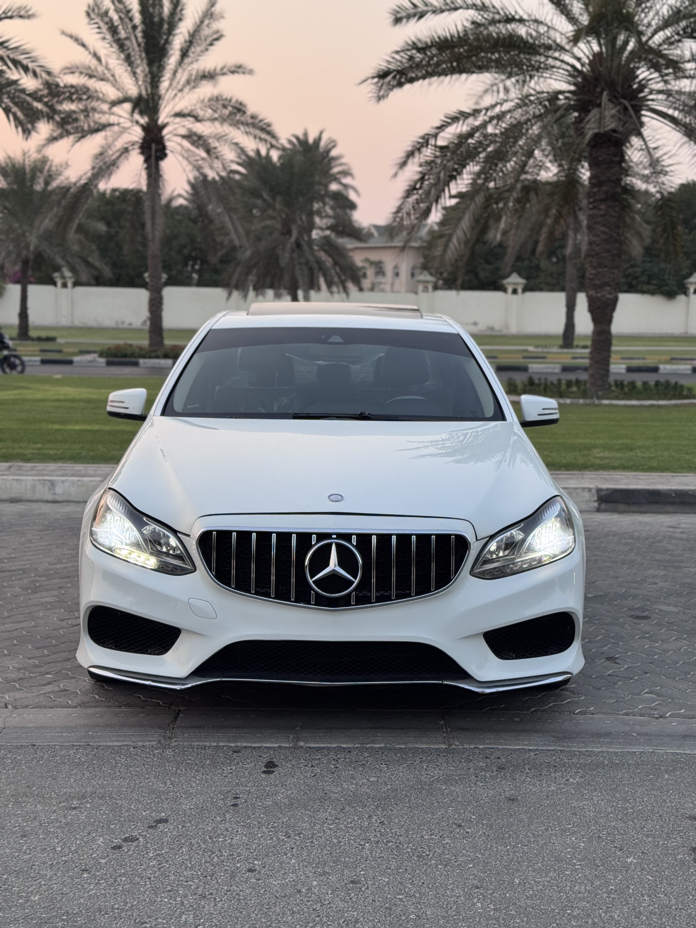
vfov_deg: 39.7
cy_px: 464
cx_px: 348
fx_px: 1287
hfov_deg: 30.3
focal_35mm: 48
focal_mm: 6.76
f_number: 1.78
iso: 125
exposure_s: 1/394
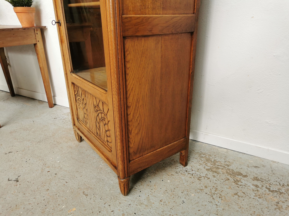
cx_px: 144
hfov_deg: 65.3
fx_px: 225
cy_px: 108
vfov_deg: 51.4
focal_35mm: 27
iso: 64
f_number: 1.8
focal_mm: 5.58
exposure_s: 1/100
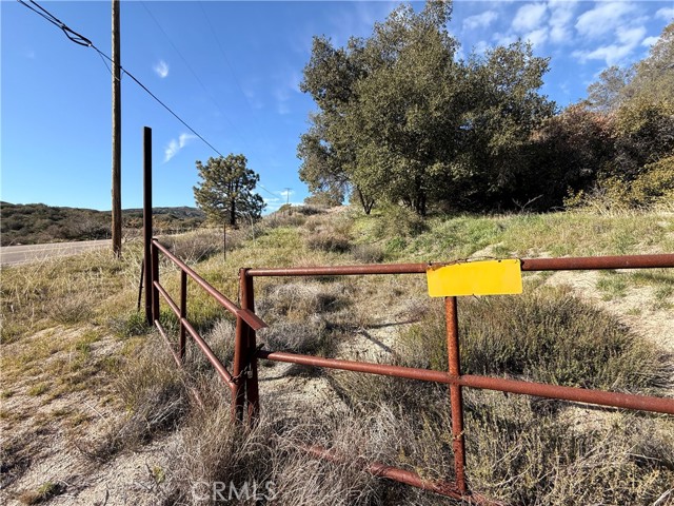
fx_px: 273
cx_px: 337
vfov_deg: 85.7
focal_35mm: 14
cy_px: 253
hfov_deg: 102.1
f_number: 2.2
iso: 50
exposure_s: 1/955
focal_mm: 2.22
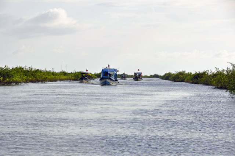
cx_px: 118
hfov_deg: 15.2
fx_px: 880
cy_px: 78
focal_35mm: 135
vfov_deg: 10.1
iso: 200
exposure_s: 1/400
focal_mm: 90
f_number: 10
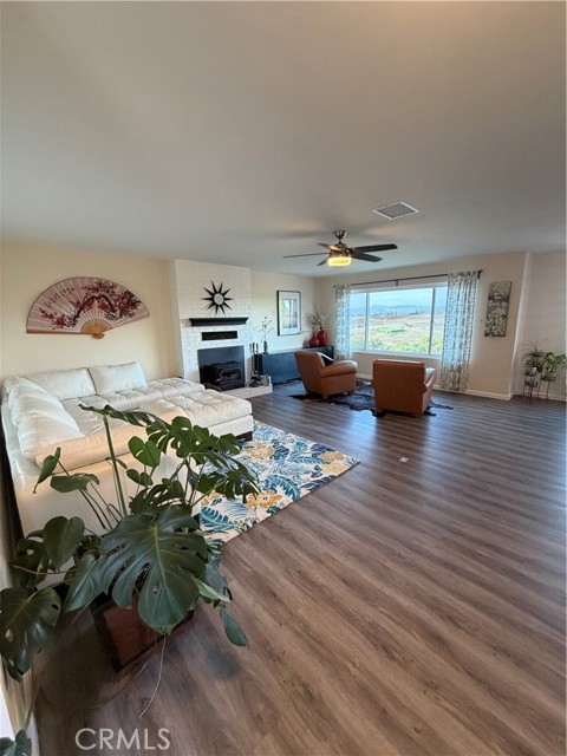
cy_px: 378
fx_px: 306
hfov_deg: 85.7
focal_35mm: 14
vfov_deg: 102.1
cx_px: 284
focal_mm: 2.22
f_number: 2.2
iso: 320
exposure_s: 1/60
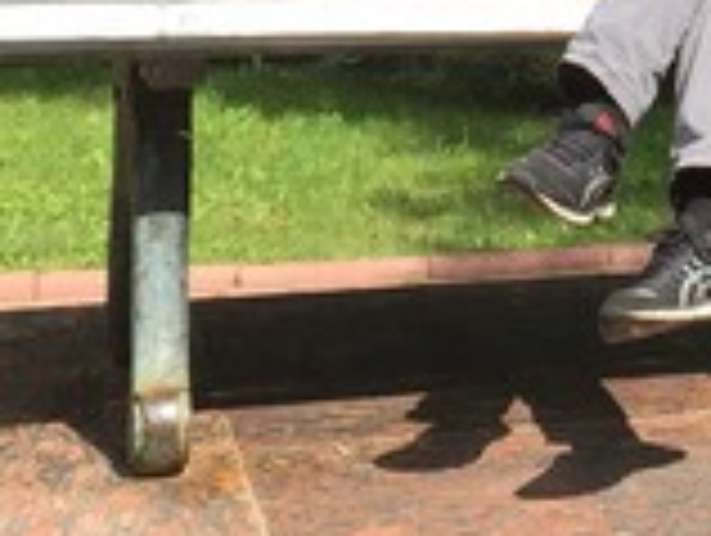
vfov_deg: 11.0
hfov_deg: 14.0
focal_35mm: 132
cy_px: -140
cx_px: 1044
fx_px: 2715
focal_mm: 4.15
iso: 32
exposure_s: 1/1068
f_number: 2.2
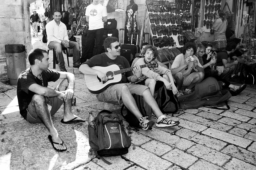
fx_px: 234
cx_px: 128
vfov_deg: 39.9
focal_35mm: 33
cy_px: 85
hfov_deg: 57.3
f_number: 5
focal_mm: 22
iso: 400
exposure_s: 1/500
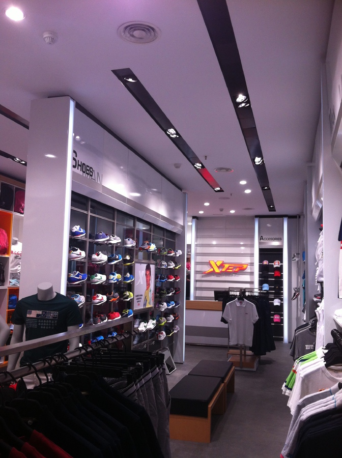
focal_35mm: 35
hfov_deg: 40.6
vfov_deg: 52.7
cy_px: 229
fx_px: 462
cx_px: 171
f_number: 2.8
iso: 80
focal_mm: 3.85
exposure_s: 1/60
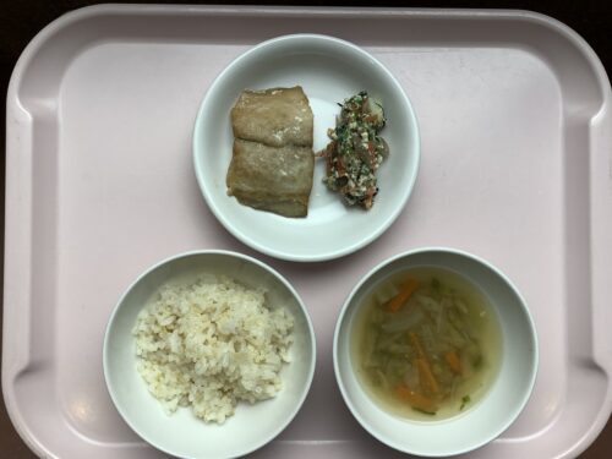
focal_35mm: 31
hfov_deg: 58.4
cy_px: 230
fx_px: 548
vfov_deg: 45.4
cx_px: 306
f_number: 2.4
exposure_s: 1/136
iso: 25
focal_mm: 3.3
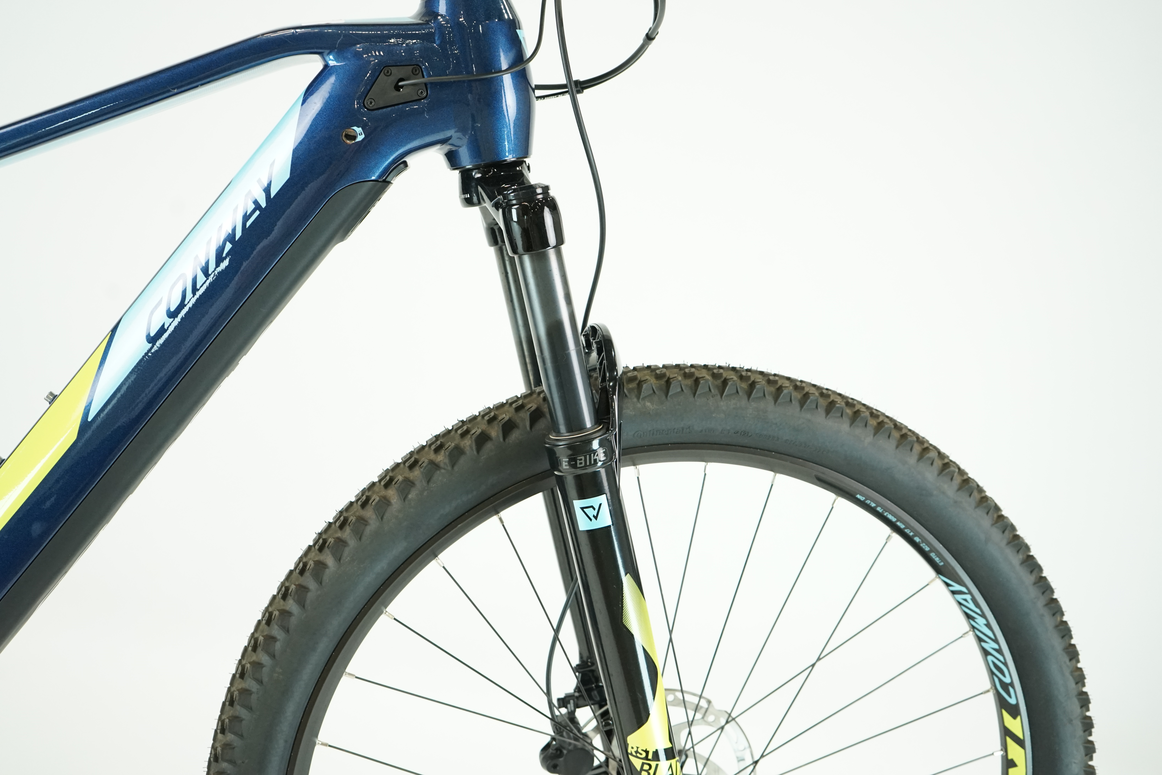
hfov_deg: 51.9
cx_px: 581
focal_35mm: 37
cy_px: 388
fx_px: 1194
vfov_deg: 35.9
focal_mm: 37
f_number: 5.6
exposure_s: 1/200
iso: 2500
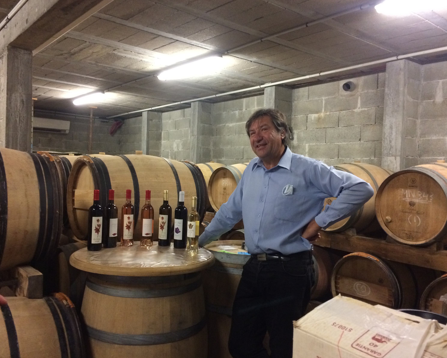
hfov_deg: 57.2
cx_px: 214
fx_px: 410
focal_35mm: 31
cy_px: 181
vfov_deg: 47.1
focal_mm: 4.15
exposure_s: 1/33
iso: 320
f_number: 2.2
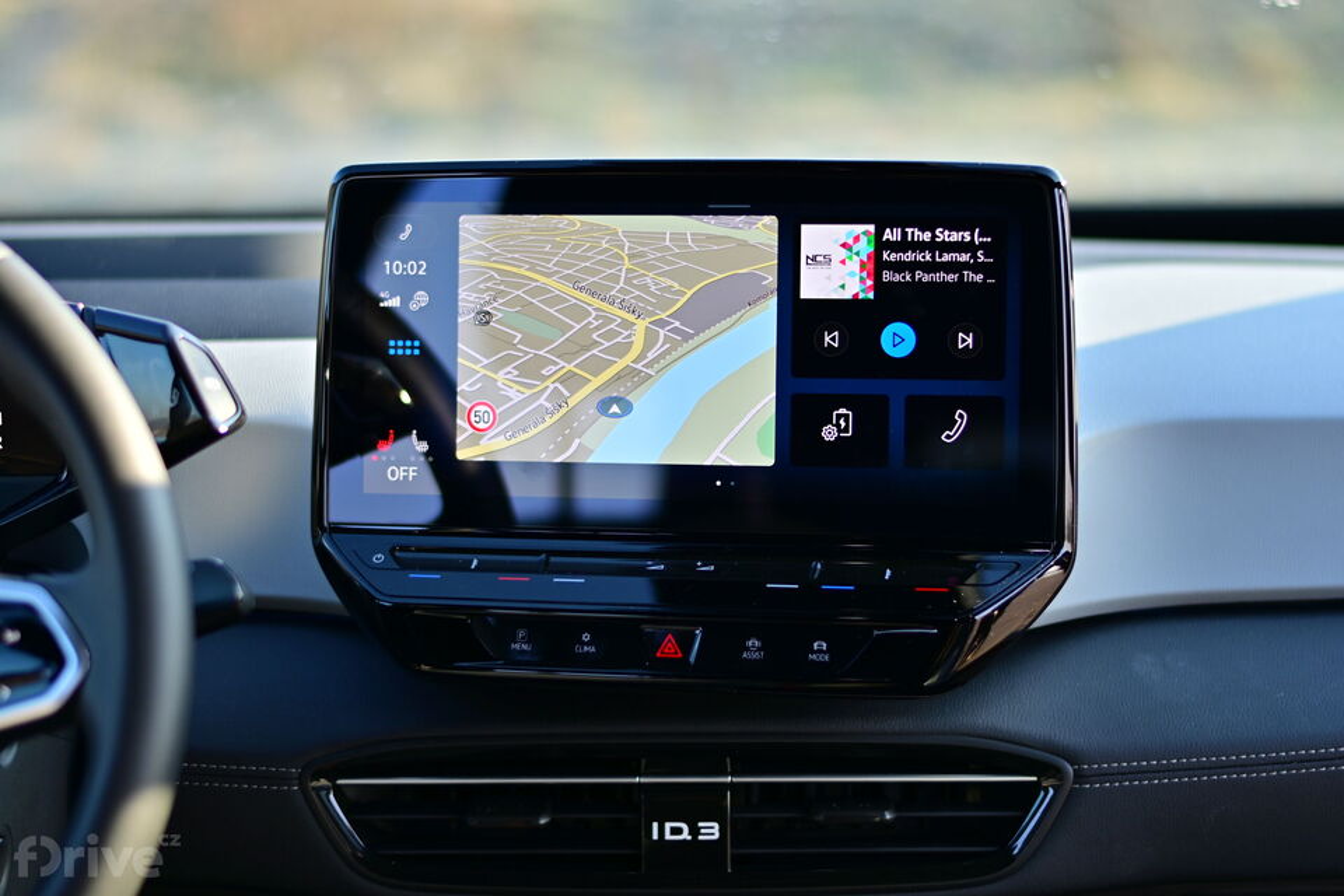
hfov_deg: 27.0
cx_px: 672
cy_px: 448
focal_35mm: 75
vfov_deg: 18.2
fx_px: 2800
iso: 100
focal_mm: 50
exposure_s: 1/500
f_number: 1.8
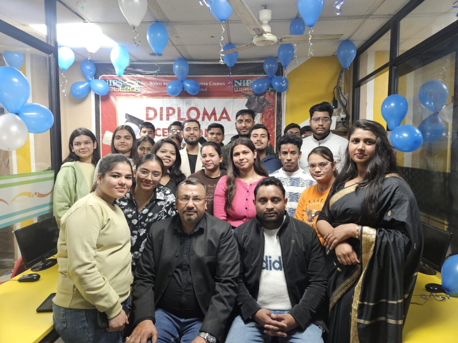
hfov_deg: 73.9
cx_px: 229
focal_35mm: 23
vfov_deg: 58.9
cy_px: 172
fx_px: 304
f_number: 1.8
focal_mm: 5.4
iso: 640
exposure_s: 1/100
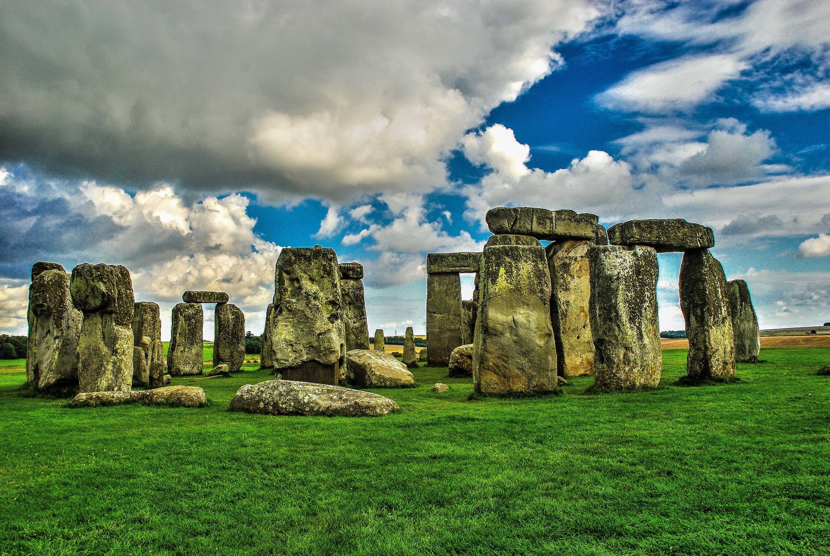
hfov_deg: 61.9
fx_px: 692
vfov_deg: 43.7
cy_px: 278
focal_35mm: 30
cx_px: 415
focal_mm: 20
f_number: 11
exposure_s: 1/160
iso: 125
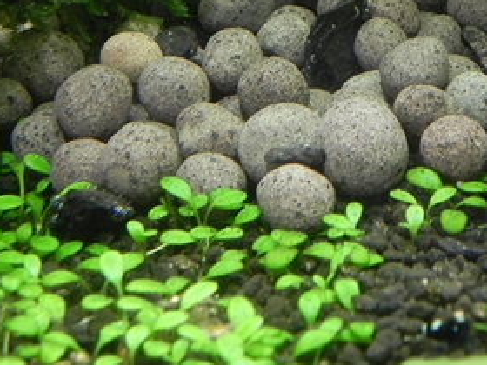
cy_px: 43
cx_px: 315
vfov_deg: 21.8
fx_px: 929
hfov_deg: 29.2
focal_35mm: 66
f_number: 3.2
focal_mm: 6.6
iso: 174
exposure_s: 1/30
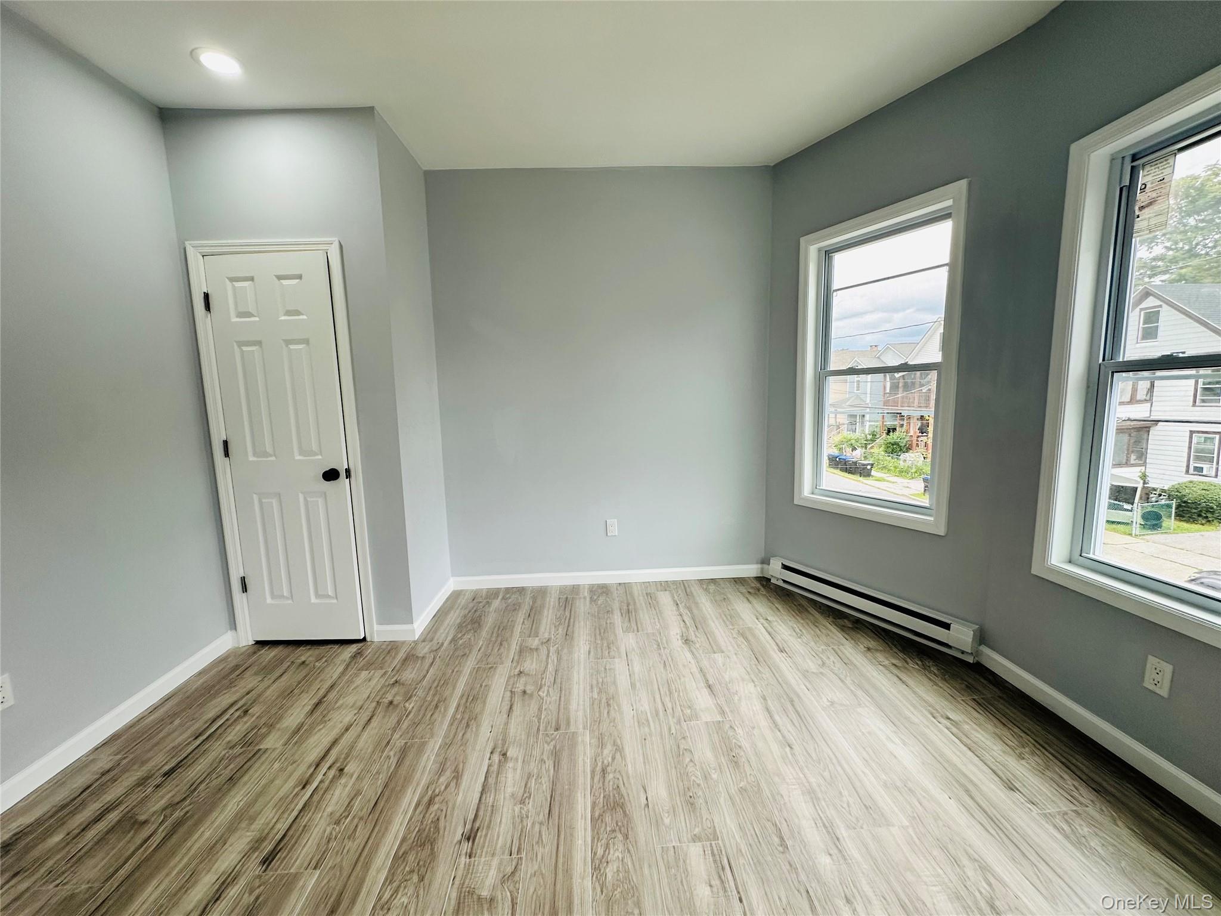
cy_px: 458
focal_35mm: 14
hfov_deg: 102.1
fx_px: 494
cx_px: 610
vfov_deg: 85.7
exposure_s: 1/120
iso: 50
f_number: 2.2
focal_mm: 2.22
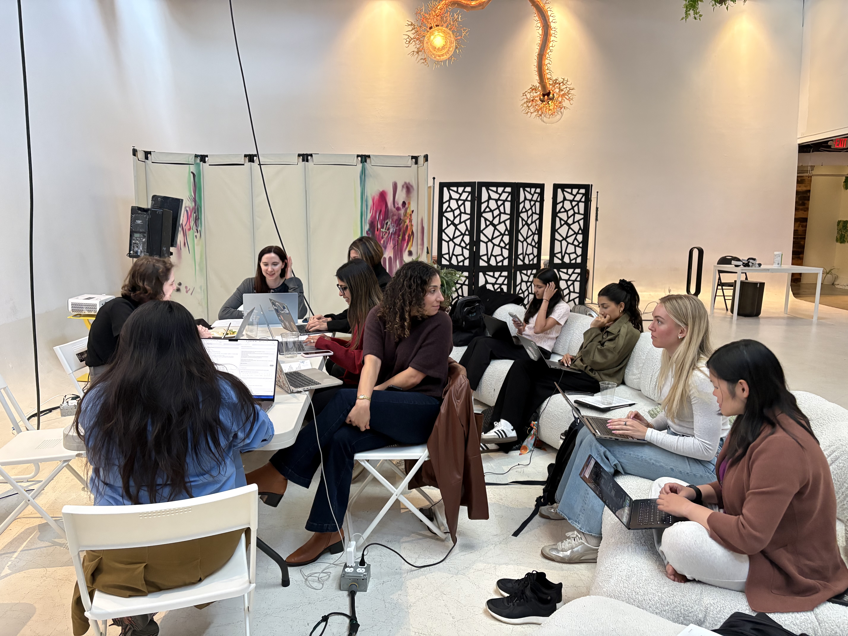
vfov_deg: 53.1
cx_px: 424
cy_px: 318
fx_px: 637
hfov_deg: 67.3
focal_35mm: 26
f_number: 1.6
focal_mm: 5.96
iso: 400
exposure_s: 1/60
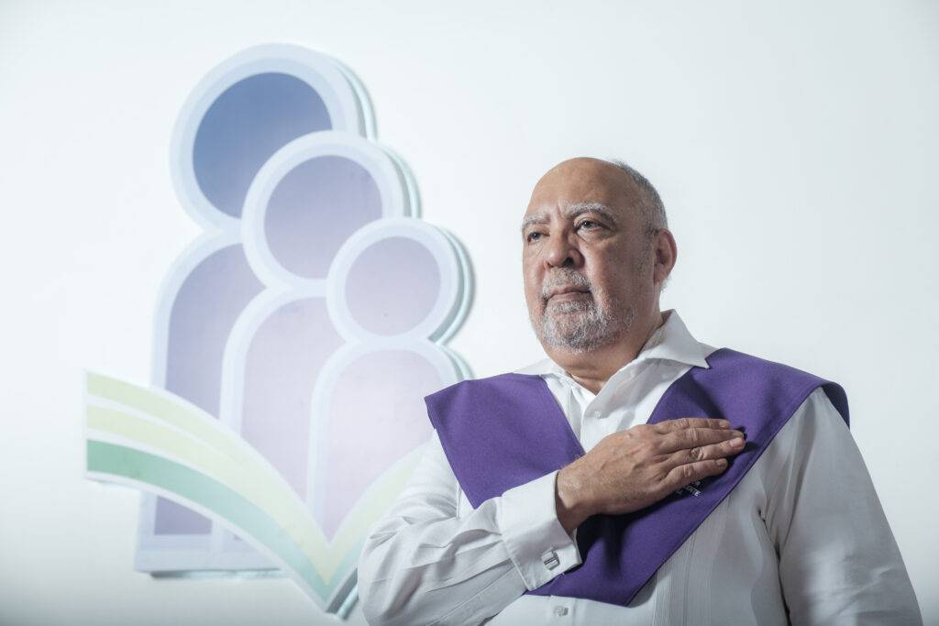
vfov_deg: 16.5
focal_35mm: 83
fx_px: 2165
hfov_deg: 24.5
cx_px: 470
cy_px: 313
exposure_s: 1/250
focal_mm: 55
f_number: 5
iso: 640
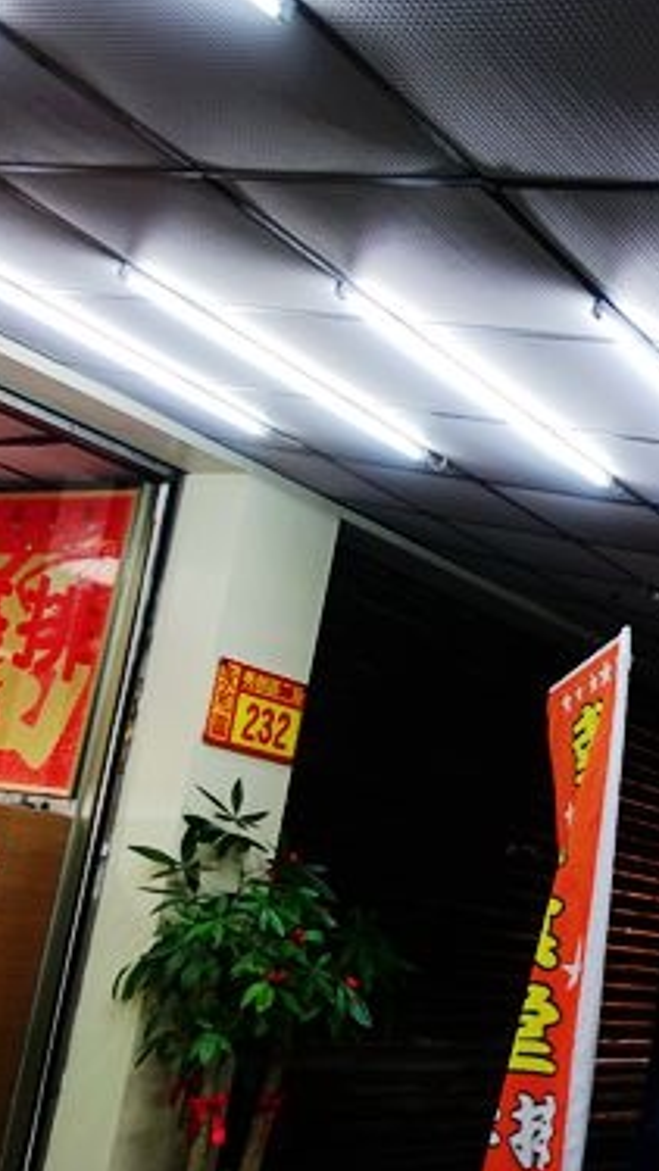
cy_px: 651
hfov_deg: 23.2
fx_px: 1522
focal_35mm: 49
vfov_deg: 42.0
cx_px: 696
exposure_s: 1/30
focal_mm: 9.84
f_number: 2.2
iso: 125
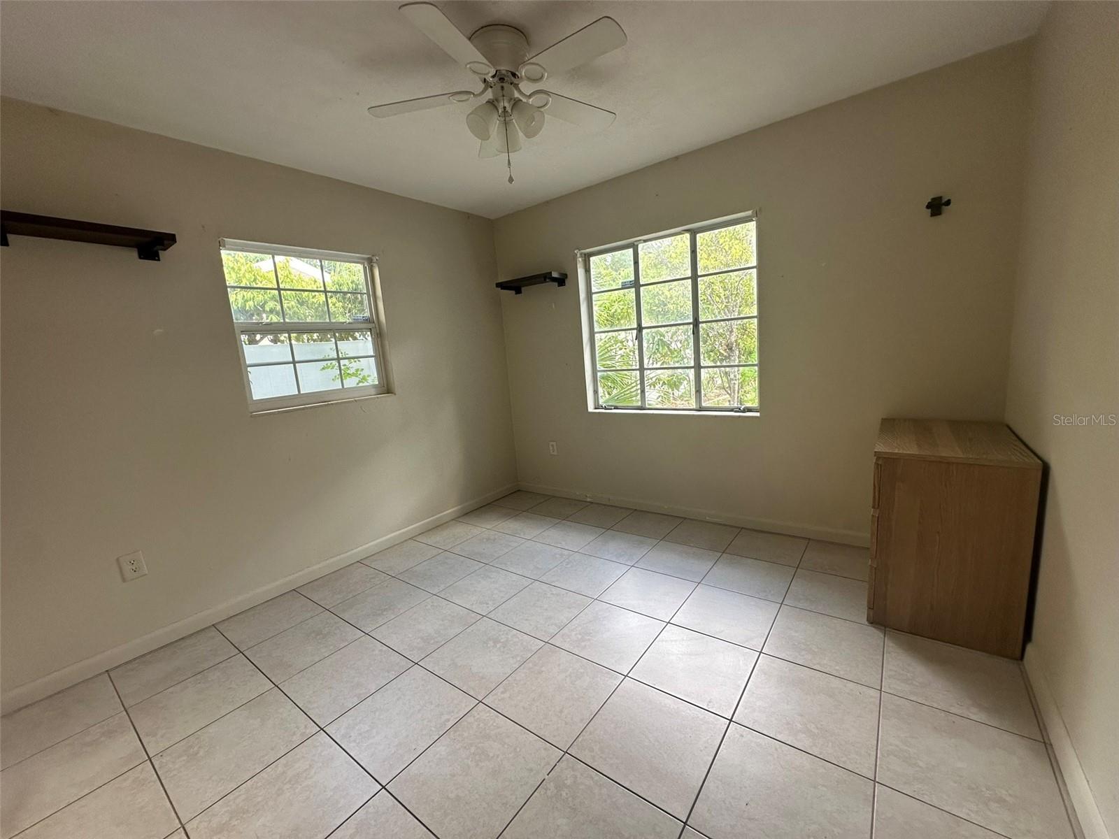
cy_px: 420
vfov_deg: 85.7
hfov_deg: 102.1
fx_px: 453
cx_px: 560
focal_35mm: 14
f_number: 2.2
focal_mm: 2.22
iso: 100
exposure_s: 1/99
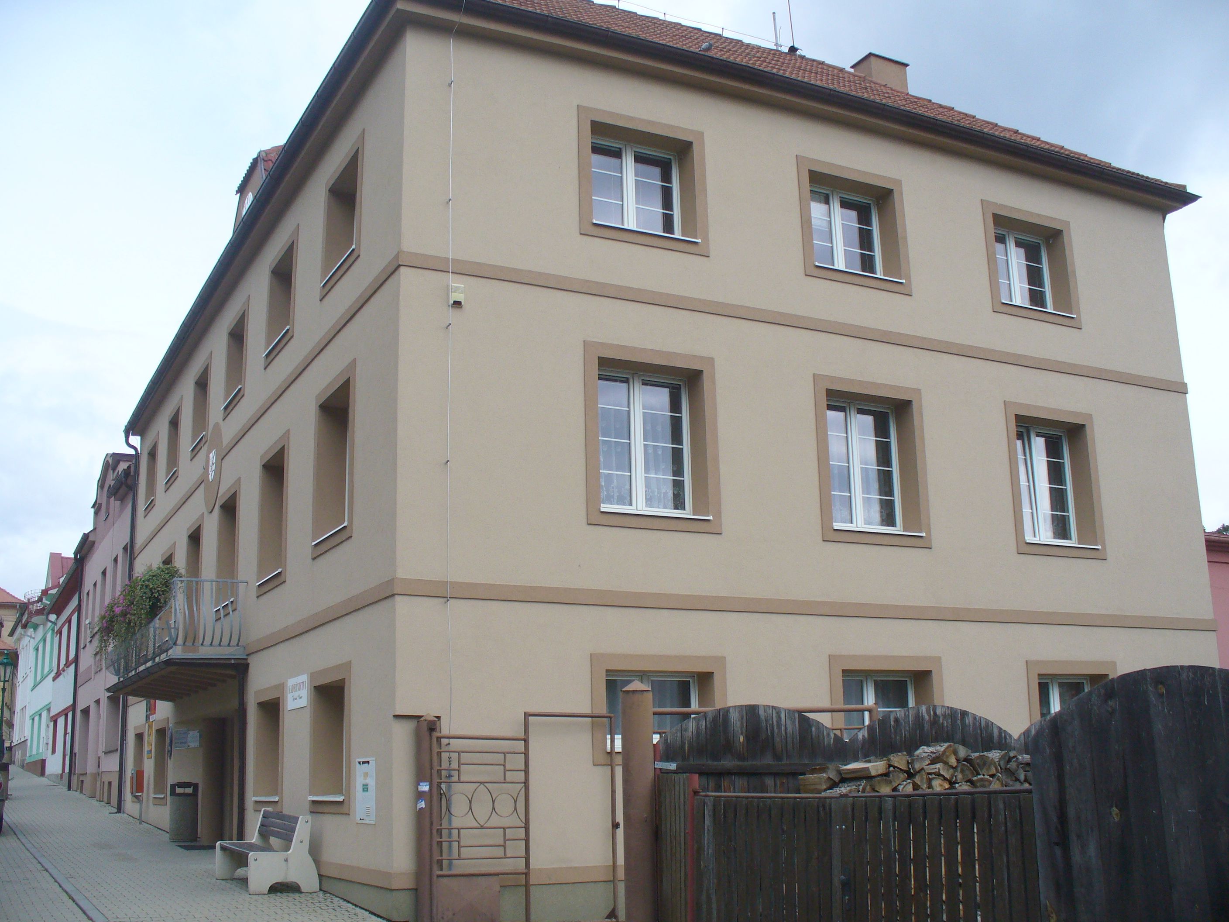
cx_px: 614
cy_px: 461
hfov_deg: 50.1
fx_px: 1314
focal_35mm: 37
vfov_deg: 38.7
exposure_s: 1/250
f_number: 5.6
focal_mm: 6.1
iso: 80
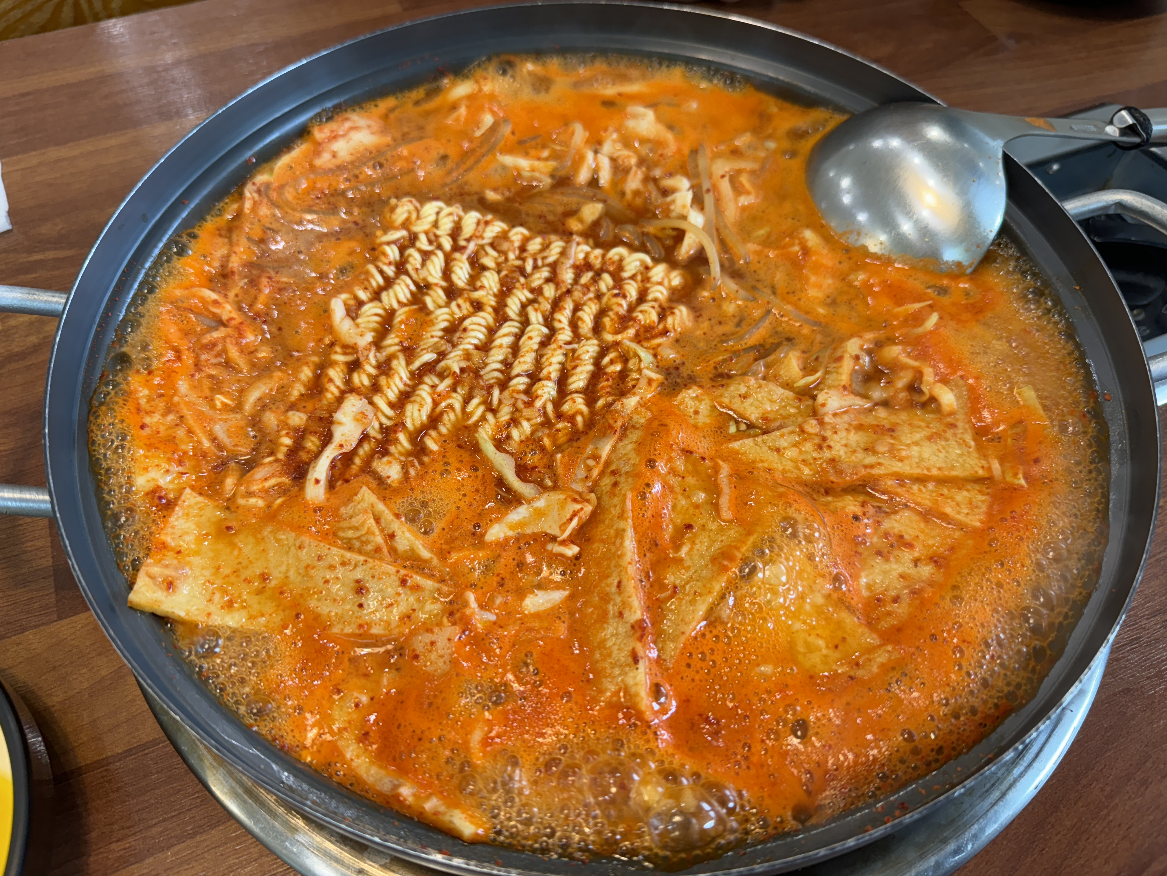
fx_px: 809
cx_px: 584
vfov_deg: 56.8
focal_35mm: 24
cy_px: 438
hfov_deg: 71.6
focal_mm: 6.76
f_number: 1.78
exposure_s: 1/120
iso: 100
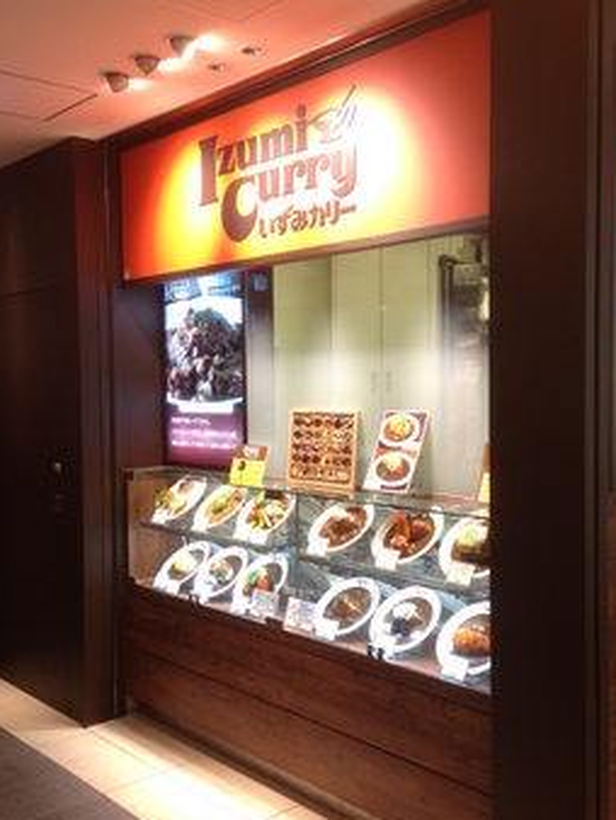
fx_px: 924
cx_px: 342
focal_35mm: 39
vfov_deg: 47.8
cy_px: 427
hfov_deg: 36.8
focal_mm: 4.12
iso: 64
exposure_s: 1/20
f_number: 2.4
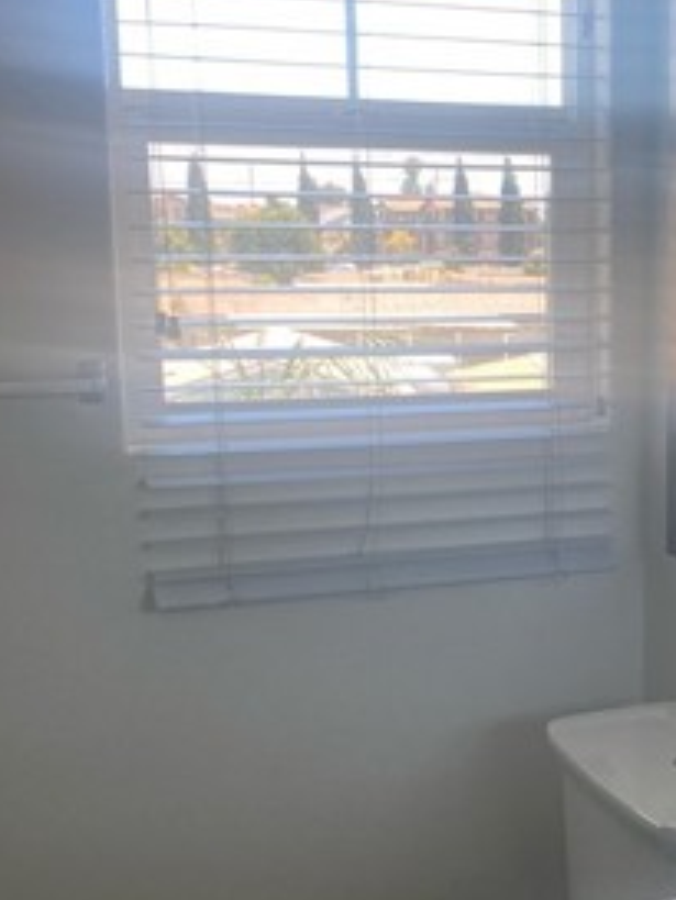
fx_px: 1587
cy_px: 590
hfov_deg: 23.3
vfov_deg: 31.5
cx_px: 630
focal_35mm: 61
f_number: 1.8
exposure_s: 1/122
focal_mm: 4.25
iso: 40
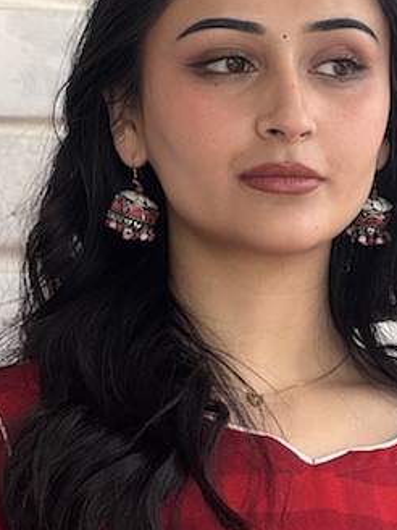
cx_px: 236
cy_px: 692
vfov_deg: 8.3
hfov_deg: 6.3
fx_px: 3578
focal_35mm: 234
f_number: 2.8
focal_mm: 9
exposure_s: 1/99
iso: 32
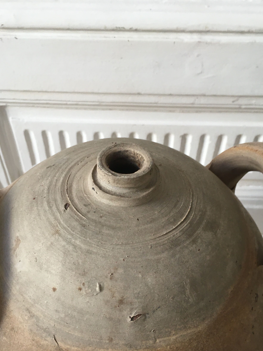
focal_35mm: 36
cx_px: 128
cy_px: 216
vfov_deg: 50.9
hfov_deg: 39.7
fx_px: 365
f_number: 2.2
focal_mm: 4.15
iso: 50
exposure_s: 1/33
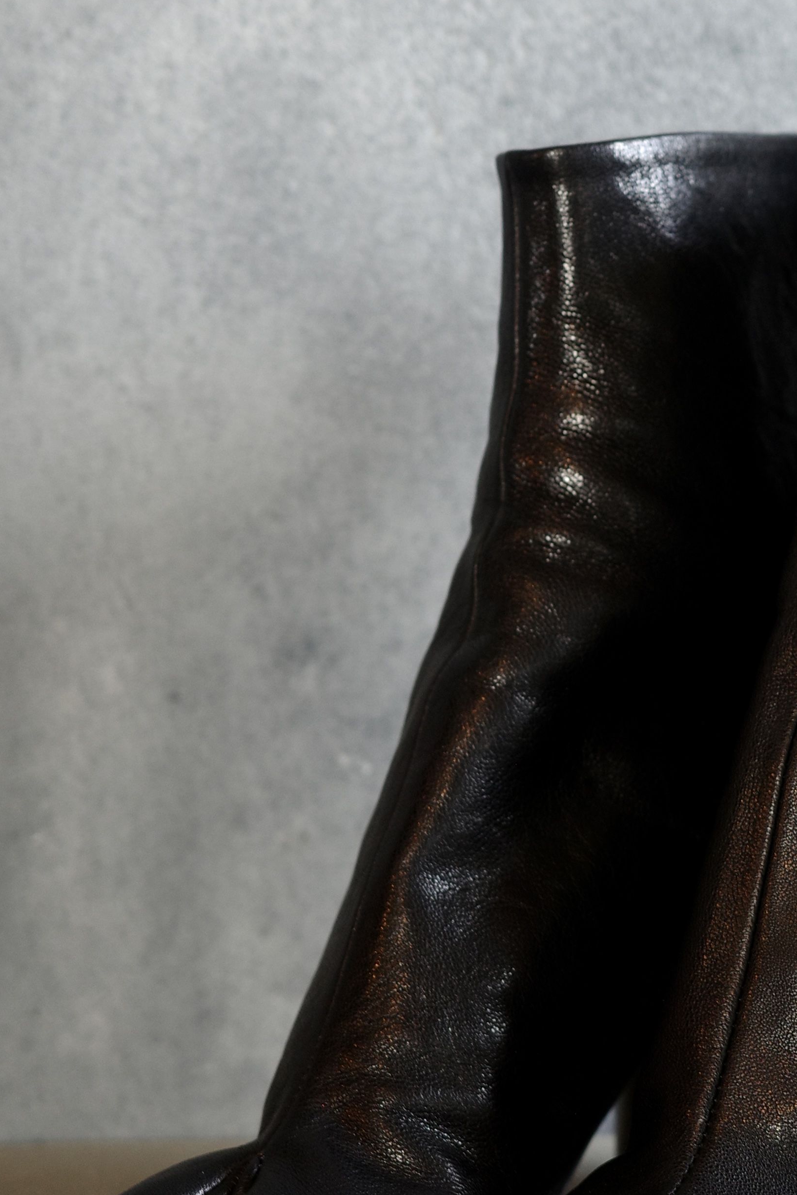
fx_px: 3254
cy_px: 506
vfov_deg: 20.8
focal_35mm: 98
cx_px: 724
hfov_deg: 13.8
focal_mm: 26
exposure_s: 1/40
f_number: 2.8
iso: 200
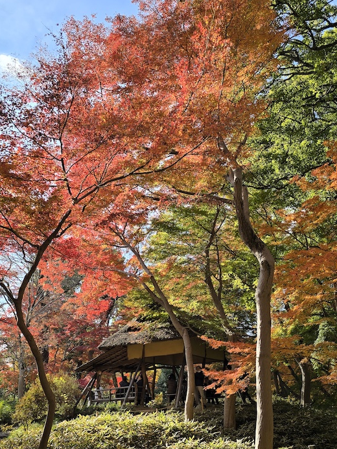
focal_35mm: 34
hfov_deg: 41.8
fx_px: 441
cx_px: 159
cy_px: 257
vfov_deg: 53.8
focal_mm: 6.3
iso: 12
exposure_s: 1/507
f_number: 1.7
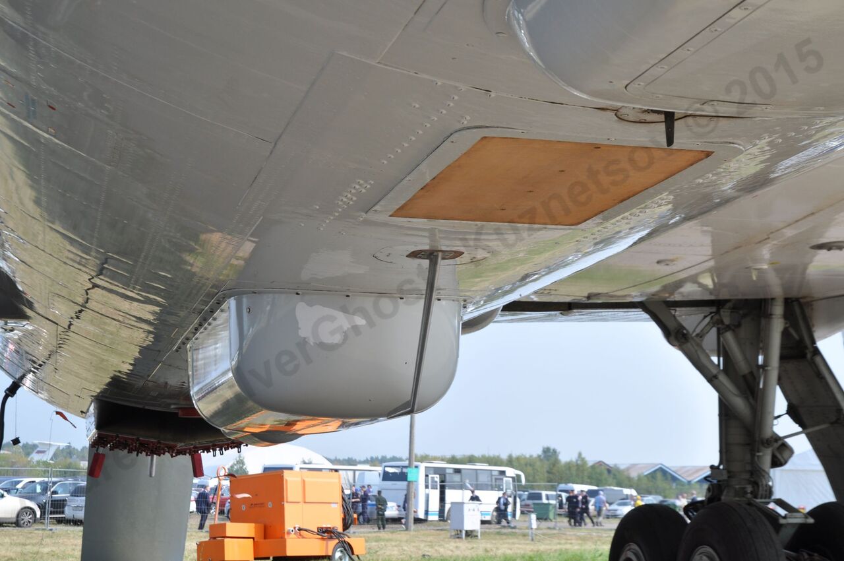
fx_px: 1405
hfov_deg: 33.4
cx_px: 422
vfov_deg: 22.6
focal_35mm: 60
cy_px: 280
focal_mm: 40
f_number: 8
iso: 200
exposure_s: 1/200
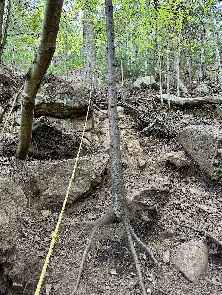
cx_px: 111
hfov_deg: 56.8
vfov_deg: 71.6
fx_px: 205
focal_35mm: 24
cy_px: 148
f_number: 1.78
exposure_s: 1/121
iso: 200
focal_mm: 6.86
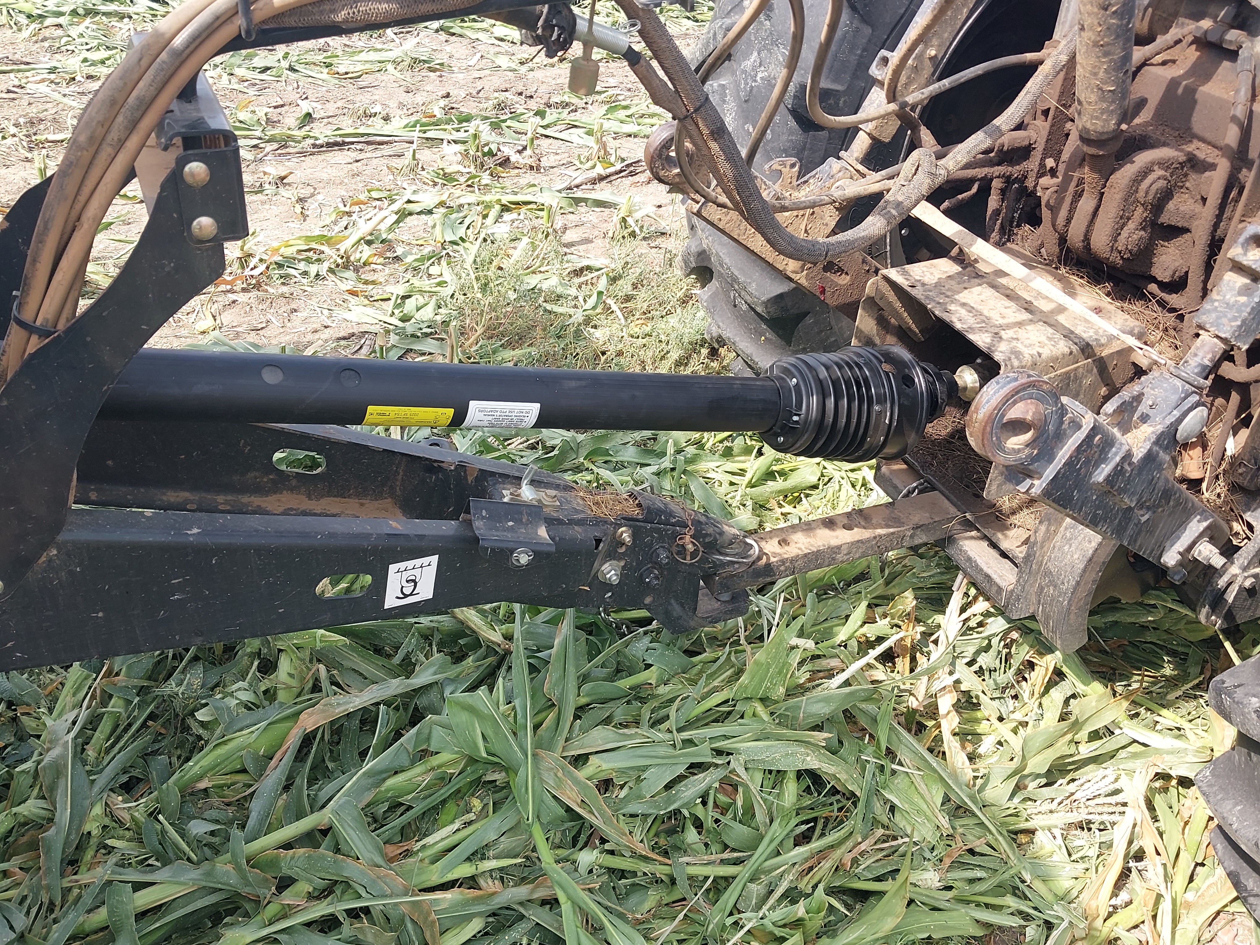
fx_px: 983
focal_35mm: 27
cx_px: 630
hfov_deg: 65.3
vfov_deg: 51.4
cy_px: 472
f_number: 1.8
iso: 20
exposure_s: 1/218
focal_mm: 4
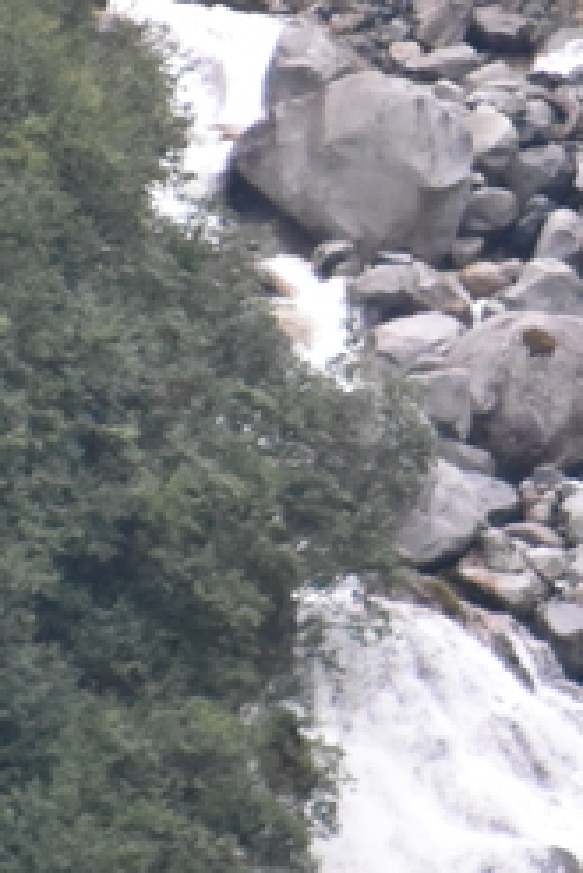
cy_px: 216
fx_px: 37669
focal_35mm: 1553
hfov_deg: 0.9
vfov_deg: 1.3
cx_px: 717
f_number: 5.6
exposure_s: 1/640
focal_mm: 300
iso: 4000
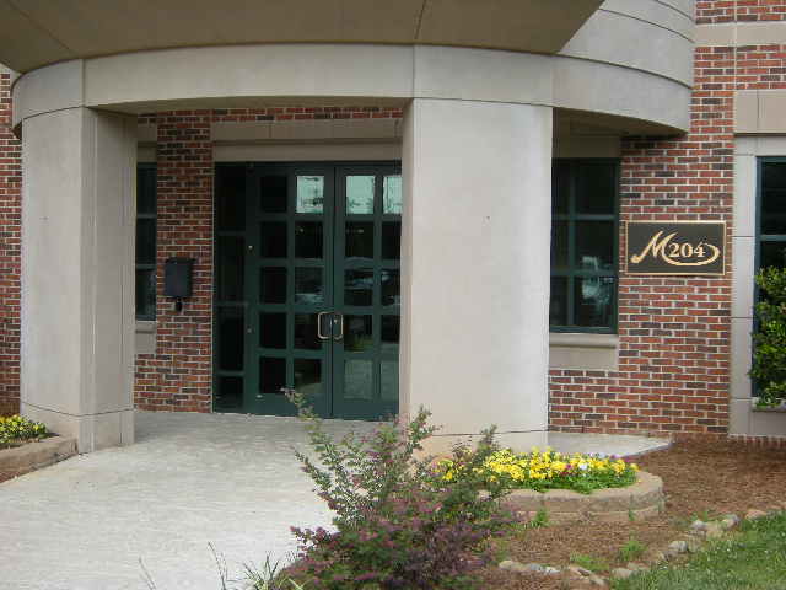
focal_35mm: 45
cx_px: 393
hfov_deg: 42.1
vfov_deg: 32.2
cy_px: 295
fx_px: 1022
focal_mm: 7.5
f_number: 3.5
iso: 64
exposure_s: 1/224
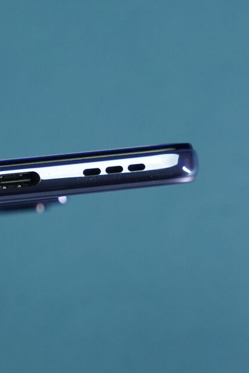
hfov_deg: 17.4
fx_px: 789
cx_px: -12
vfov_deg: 26.7
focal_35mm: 76
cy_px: 185
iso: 1000
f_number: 8
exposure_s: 1/160
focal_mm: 50
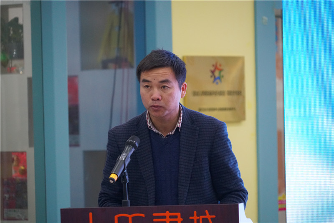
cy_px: 112
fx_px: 2133
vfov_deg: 6.0
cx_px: 167
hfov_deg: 9.0
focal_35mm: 230
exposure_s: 1/100
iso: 6400
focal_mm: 230
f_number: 6.3
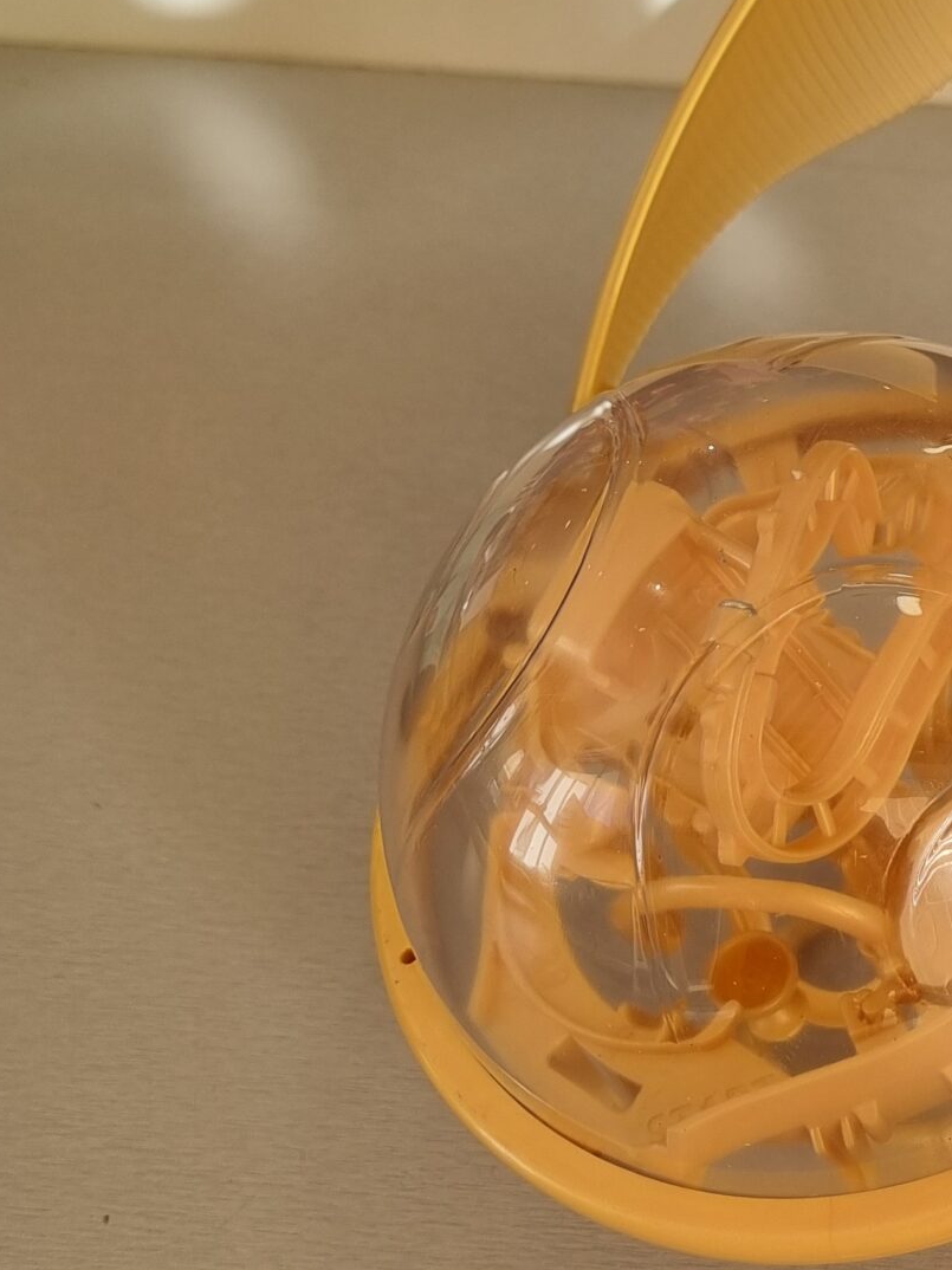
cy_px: 741
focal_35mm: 62
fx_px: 2274
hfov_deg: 22.2
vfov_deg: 31.1
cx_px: 1083
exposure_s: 1/258
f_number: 1.8
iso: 50
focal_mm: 5.4
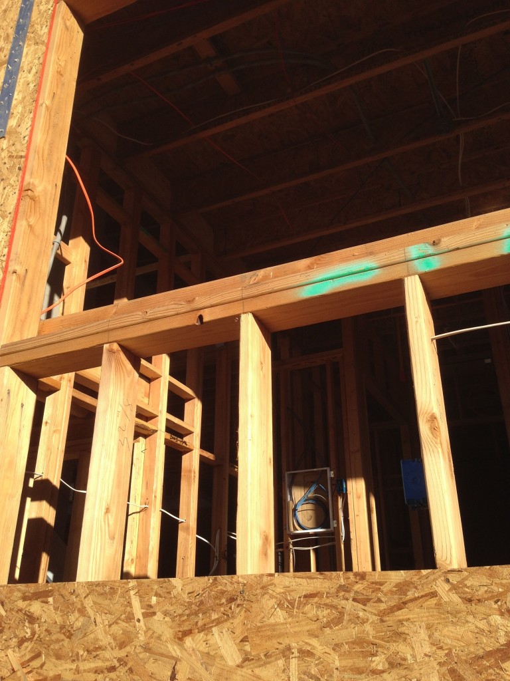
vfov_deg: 55.4
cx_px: 255
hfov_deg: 42.9
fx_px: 648
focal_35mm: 33
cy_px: 340
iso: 50
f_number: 2.4
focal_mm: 4.12
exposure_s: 1/1153
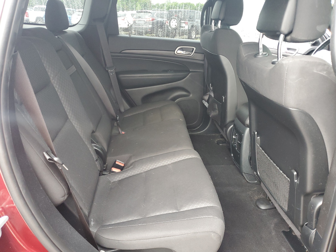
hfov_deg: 67.3
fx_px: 252
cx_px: 168
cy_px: 126
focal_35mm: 26
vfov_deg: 53.1
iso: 202
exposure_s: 1/60.2
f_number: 1.5
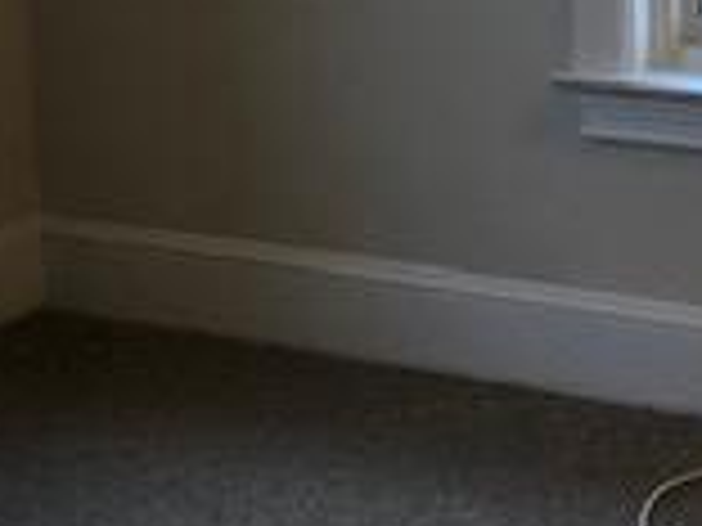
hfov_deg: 17.0
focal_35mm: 115
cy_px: -94
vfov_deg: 12.6
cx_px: 544
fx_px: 2332
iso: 100
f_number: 1.8
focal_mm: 3.99
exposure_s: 1/15
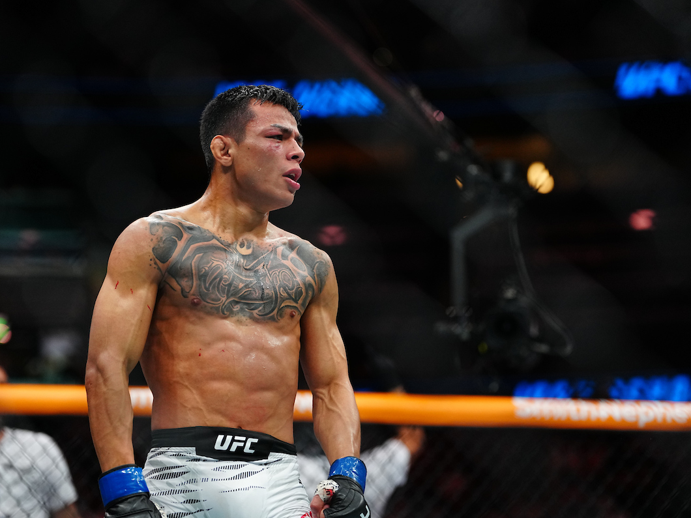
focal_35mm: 136
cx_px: 314
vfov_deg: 10.9
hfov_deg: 14.5
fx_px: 2715
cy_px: 258
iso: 2500
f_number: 2.8
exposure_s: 1/1250
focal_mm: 125
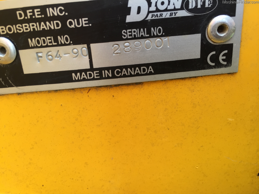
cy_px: 97
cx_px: 130
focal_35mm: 29
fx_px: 217
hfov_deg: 61.7
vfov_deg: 48.2
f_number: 2.2
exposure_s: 1/120
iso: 50
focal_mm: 4.15
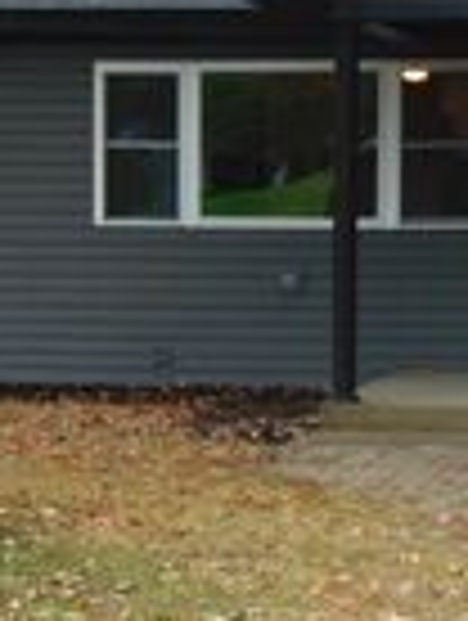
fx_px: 2732
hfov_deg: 9.8
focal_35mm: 152
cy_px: 434
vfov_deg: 12.9
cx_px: 261
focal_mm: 7.6
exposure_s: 1/50
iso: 80
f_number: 3.3
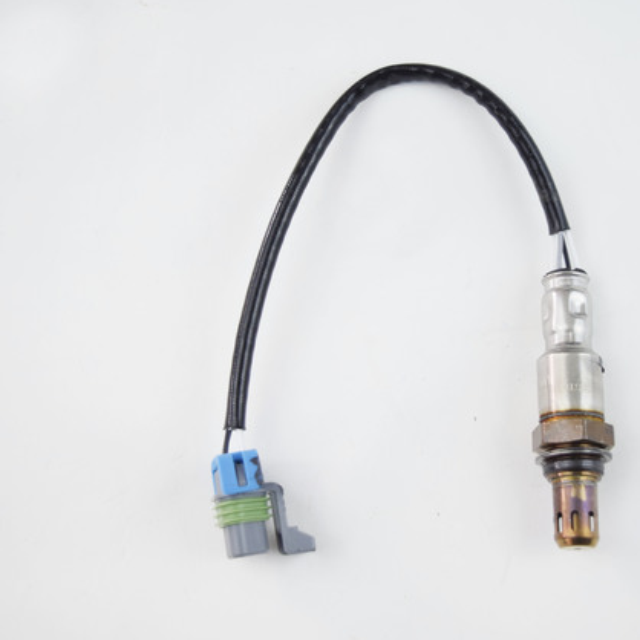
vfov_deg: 30.2
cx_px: 392
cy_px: 319
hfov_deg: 30.1
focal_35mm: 57
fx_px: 1185
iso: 640
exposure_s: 1/60
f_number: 4.2
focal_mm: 29
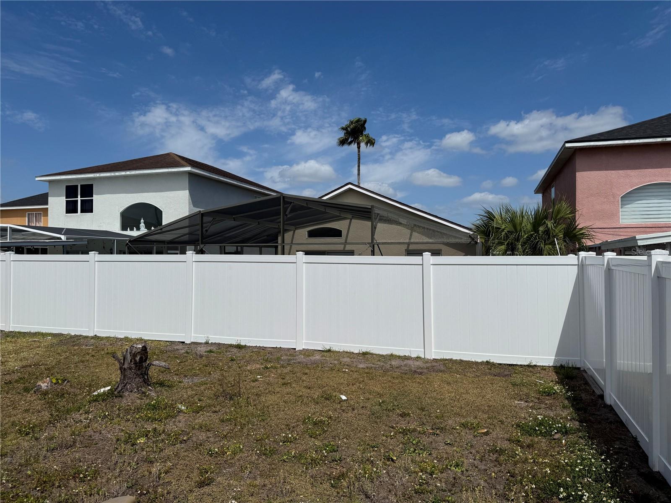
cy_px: 252
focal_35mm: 24
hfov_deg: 71.6
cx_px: 336
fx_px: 465
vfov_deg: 56.8
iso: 64
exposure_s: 1/12346
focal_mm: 6.76
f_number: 1.78
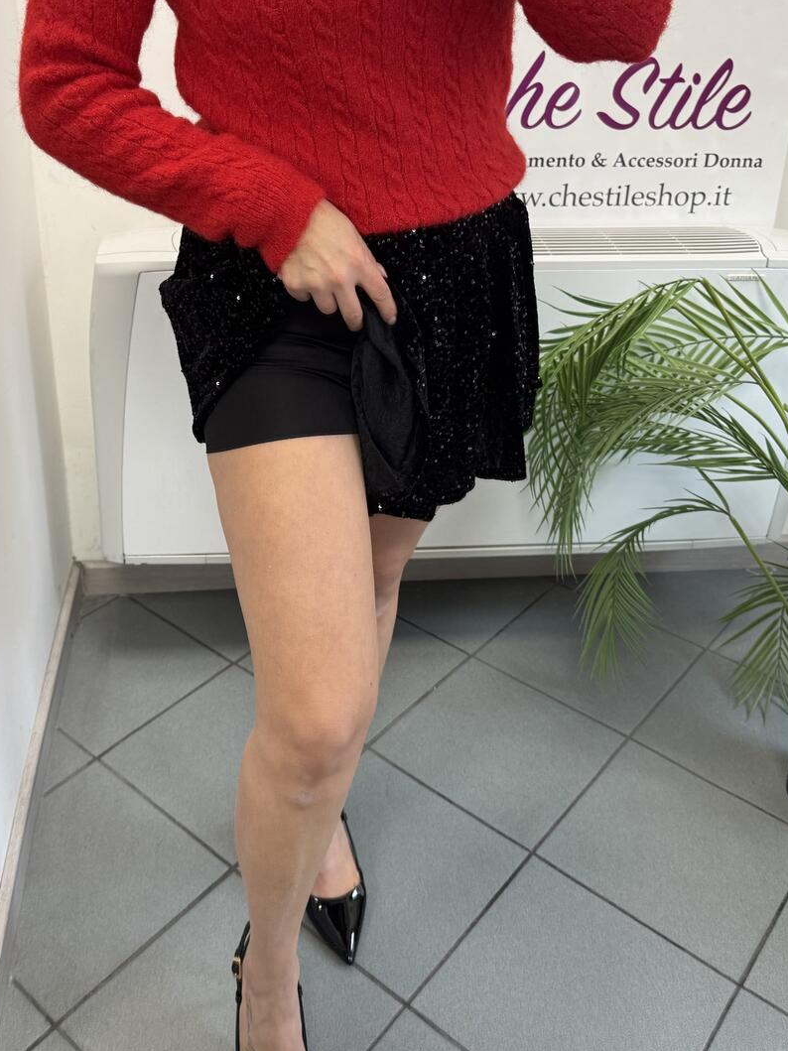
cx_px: 324
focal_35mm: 34
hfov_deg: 41.6
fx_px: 1032
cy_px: 456
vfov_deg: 53.8
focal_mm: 6.76
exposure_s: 1/100
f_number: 1.78
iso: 200
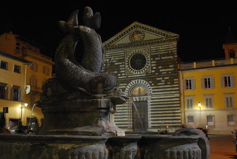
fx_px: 277
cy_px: 84
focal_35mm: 42
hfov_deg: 46.1
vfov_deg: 32.0
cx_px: 96
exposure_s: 1/15
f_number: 3.8
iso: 1600
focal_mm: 22
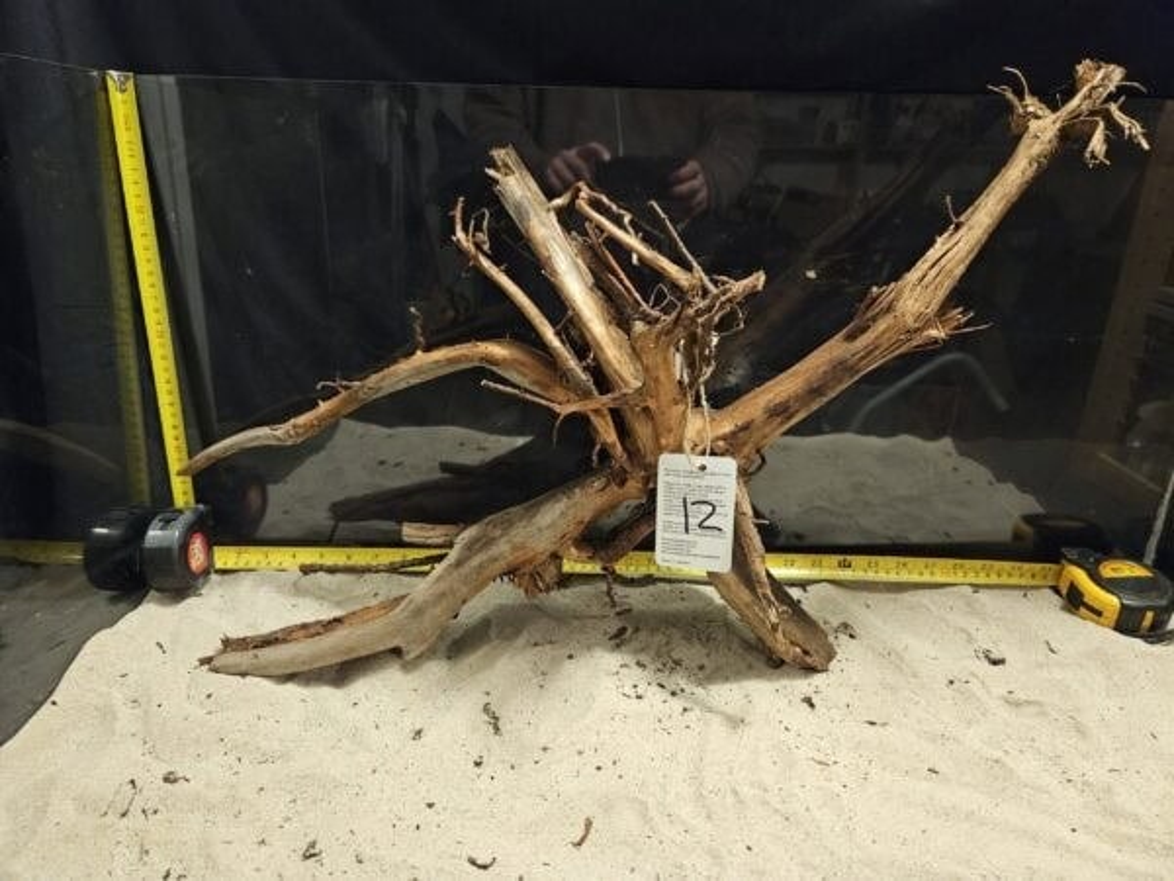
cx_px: 587
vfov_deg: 58.9
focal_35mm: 23
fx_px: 780
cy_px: 440
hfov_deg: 73.9
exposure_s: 1/25
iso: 800
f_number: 1.8
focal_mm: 5.4
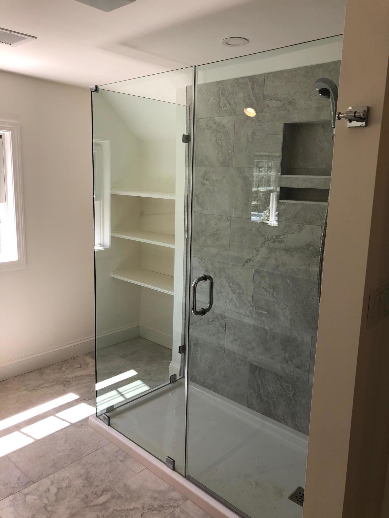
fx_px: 420
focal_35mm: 28
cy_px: 259
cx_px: 194
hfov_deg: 49.7
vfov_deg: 63.4
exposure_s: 1/142
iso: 20
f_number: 1.8
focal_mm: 4
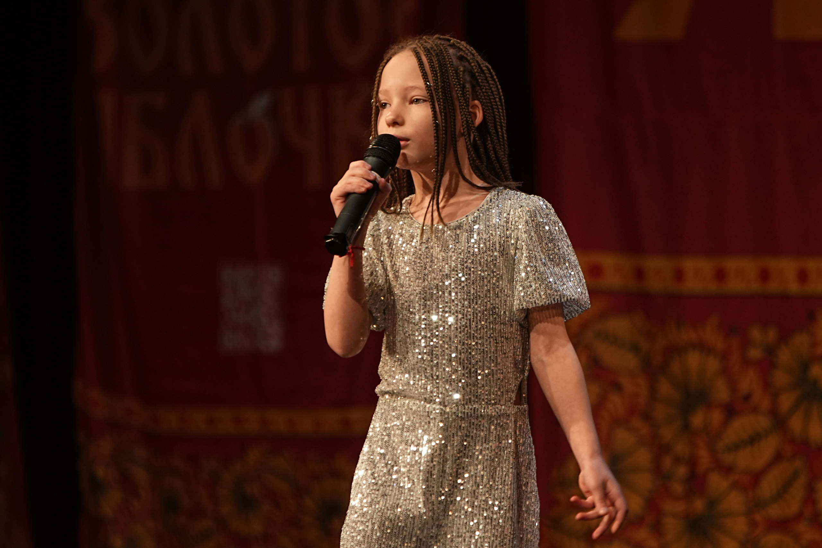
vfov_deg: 4.6
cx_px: 411
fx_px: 6850
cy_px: 274
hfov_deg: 6.9
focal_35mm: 300
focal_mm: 200
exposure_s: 1/400
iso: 1250
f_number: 2.8
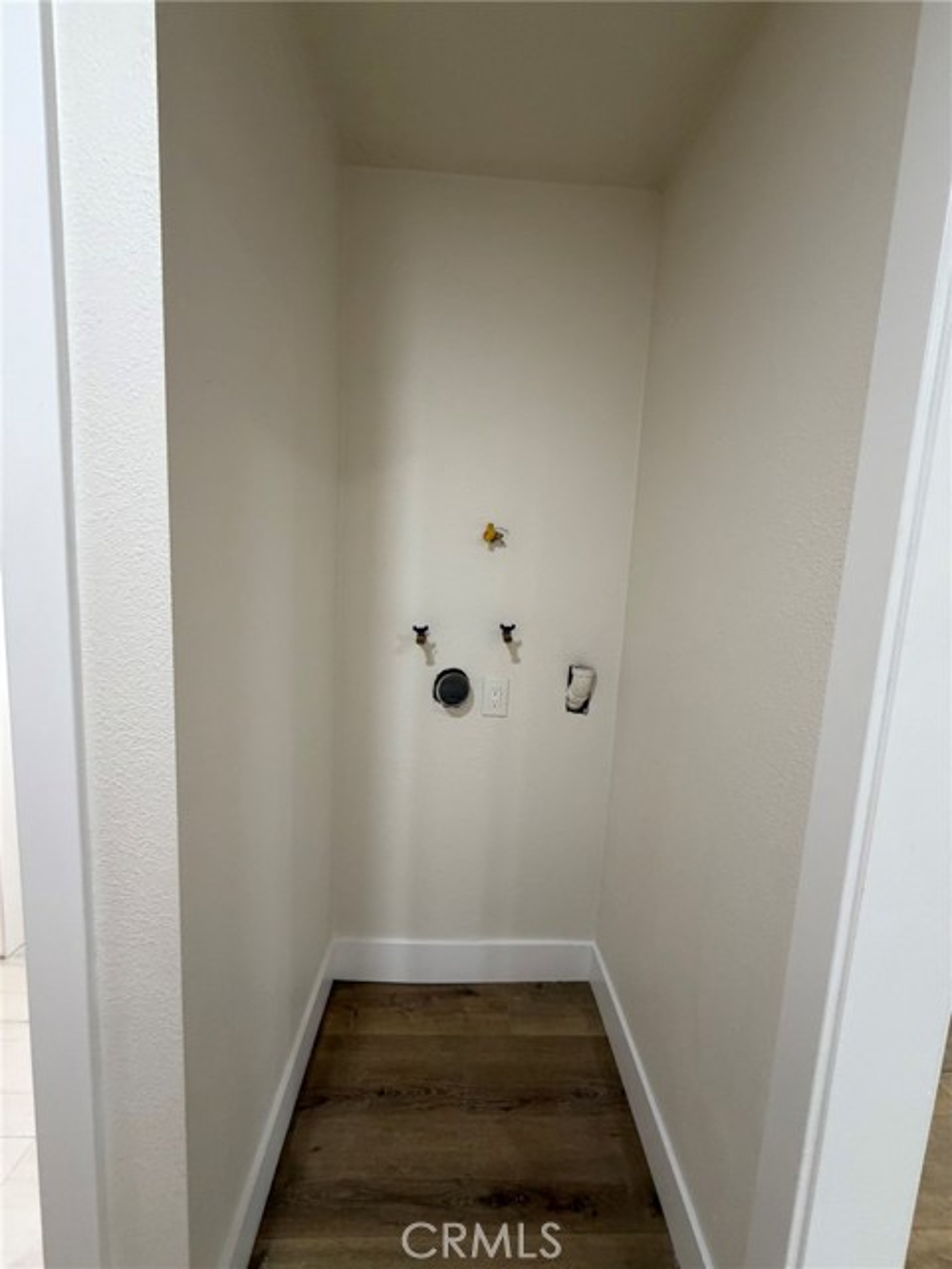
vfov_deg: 102.1
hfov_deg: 85.7
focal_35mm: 14
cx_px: 476
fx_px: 513
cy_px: 634
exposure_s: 1/60
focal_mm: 2.22
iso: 250
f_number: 2.2
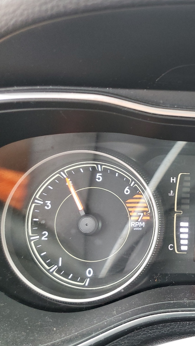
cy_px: 173
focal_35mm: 38
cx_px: 220
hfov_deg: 28.1
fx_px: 349
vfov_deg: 52.8
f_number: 1.5
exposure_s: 1/60.2
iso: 132
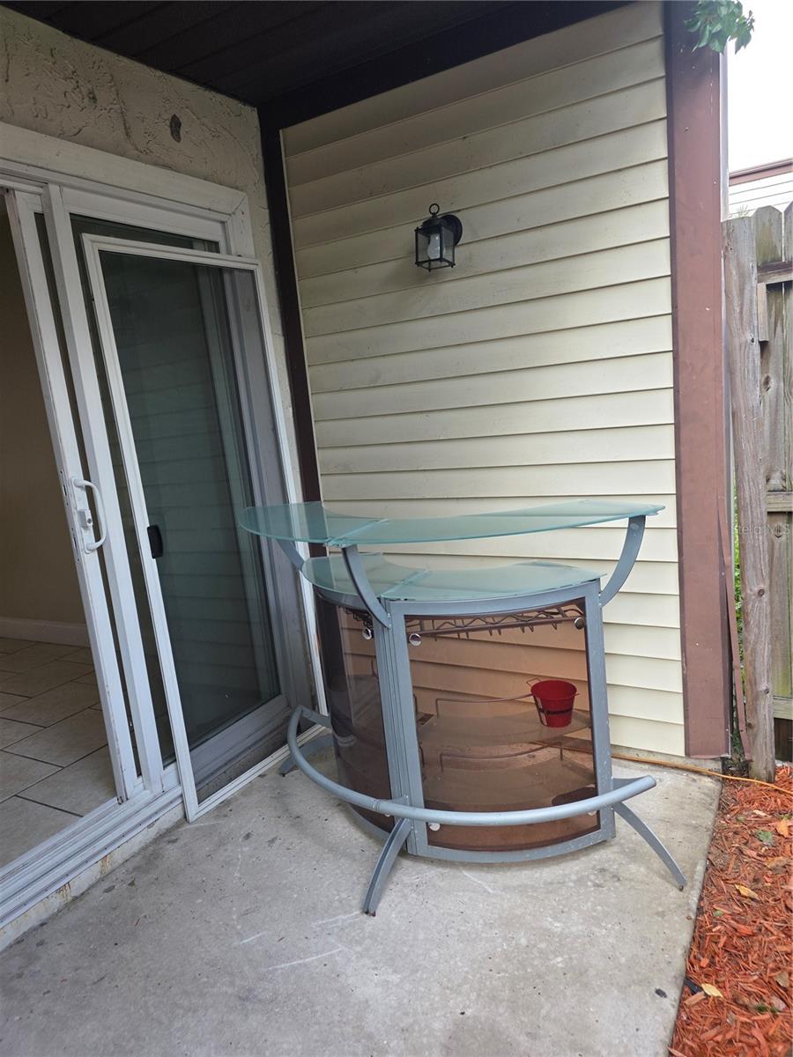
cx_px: 396
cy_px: 528
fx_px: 703
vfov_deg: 73.9
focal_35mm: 23
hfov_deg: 58.9
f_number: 1.7
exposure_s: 1/180
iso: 64
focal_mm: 6.3
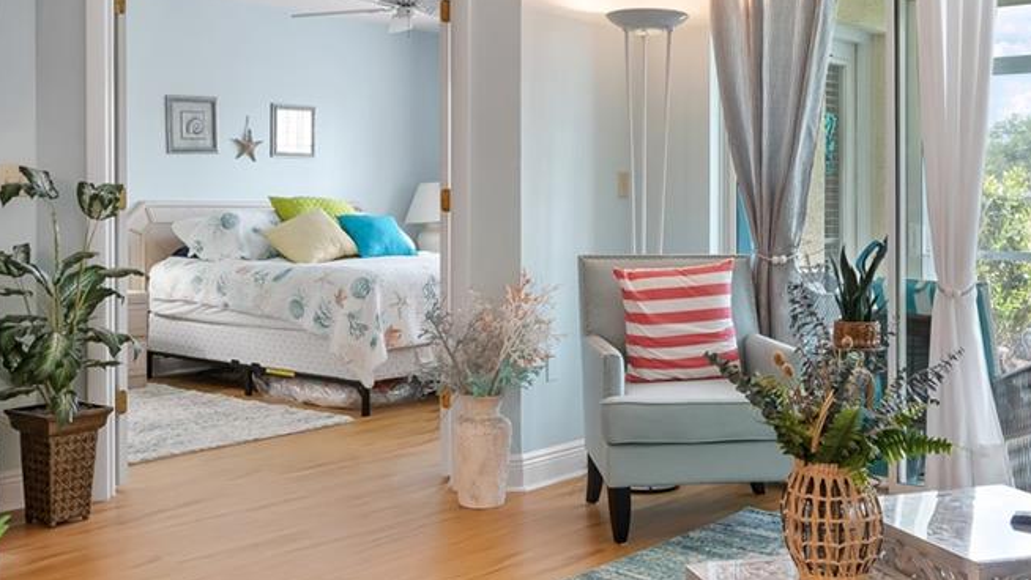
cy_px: 191
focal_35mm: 42
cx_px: 599
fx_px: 1156
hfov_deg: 47.9
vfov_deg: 28.0
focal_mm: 16.5
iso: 400
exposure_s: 1/20
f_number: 8
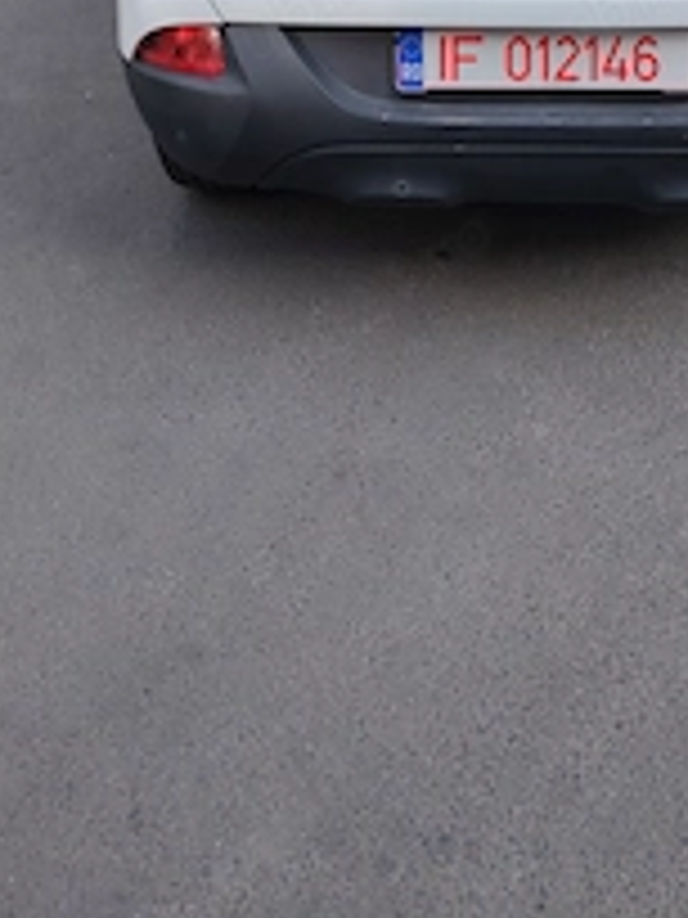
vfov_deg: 37.2
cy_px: 54
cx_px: 504
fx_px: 1246
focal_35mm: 47
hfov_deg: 30.4
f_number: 1.75
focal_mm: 5.25
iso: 100
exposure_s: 1/253
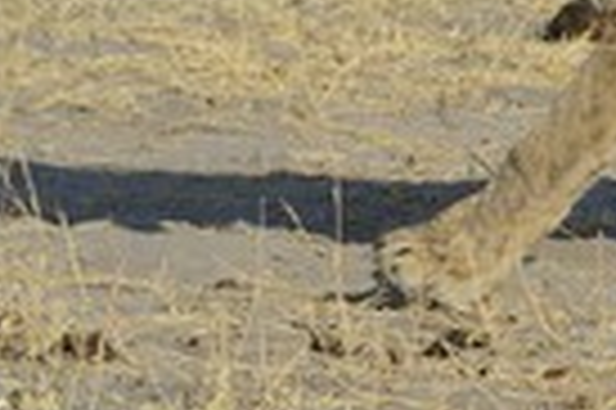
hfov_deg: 2.8
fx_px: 12596
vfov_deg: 1.9
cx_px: 904
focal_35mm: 737
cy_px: 9
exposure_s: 1/640
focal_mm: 240
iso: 400
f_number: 11
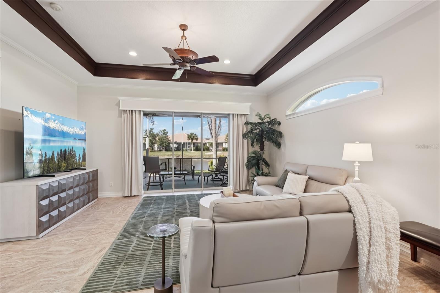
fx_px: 196
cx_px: 220
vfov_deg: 73.7
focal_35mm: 16
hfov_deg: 96.7
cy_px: 146
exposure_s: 1/13
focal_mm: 16
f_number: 8
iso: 400
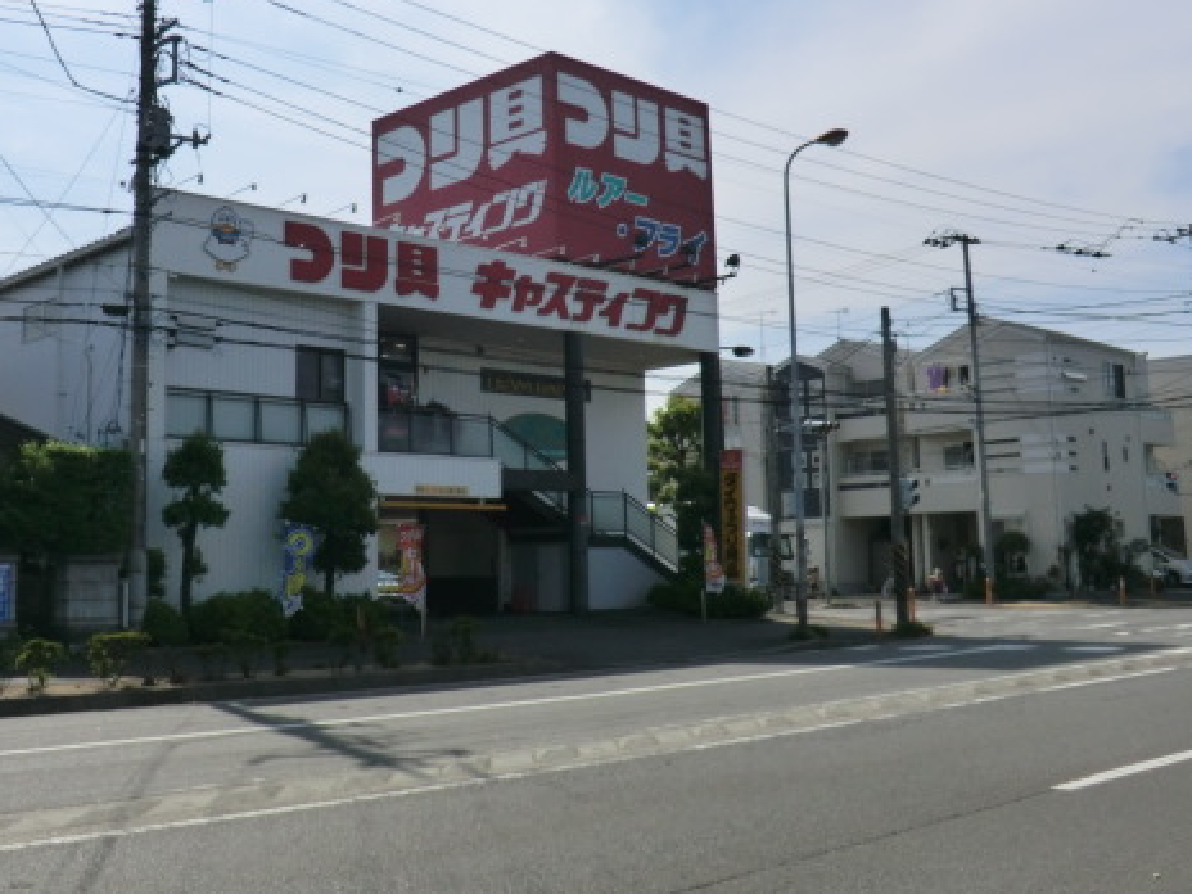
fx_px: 1377
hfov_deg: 46.5
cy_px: 357
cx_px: 470
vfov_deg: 35.8
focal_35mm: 40
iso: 80
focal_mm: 5.2
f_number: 7.9
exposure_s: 1/500
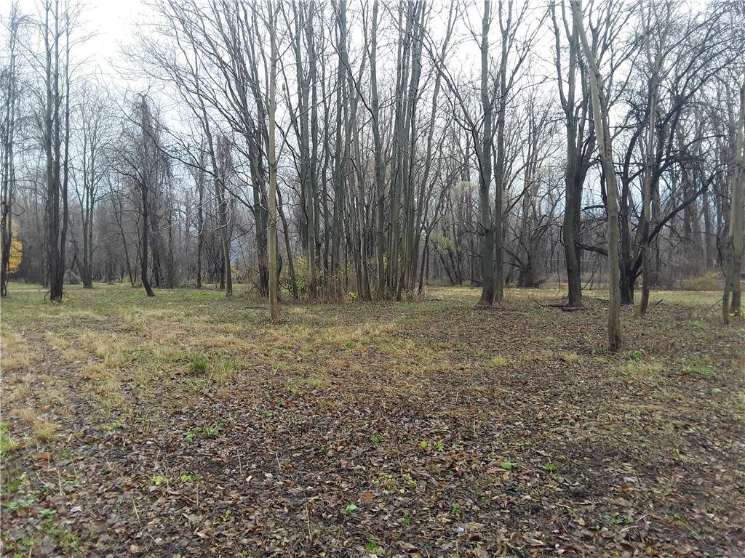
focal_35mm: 27
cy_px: 279
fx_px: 581
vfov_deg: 51.4
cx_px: 372
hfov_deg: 65.3
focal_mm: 2.91
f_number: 1.9
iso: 40
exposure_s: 1/154
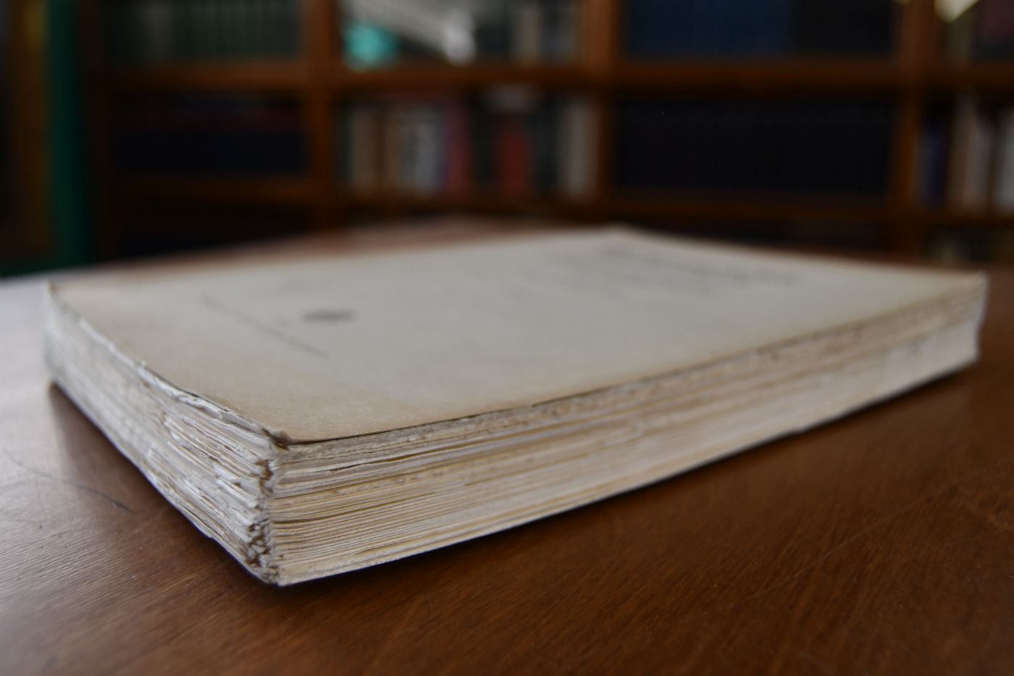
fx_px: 929
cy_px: 338
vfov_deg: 40.0
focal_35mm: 33
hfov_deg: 57.2
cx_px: 507
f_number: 4
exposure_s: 1/250
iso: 400
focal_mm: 22
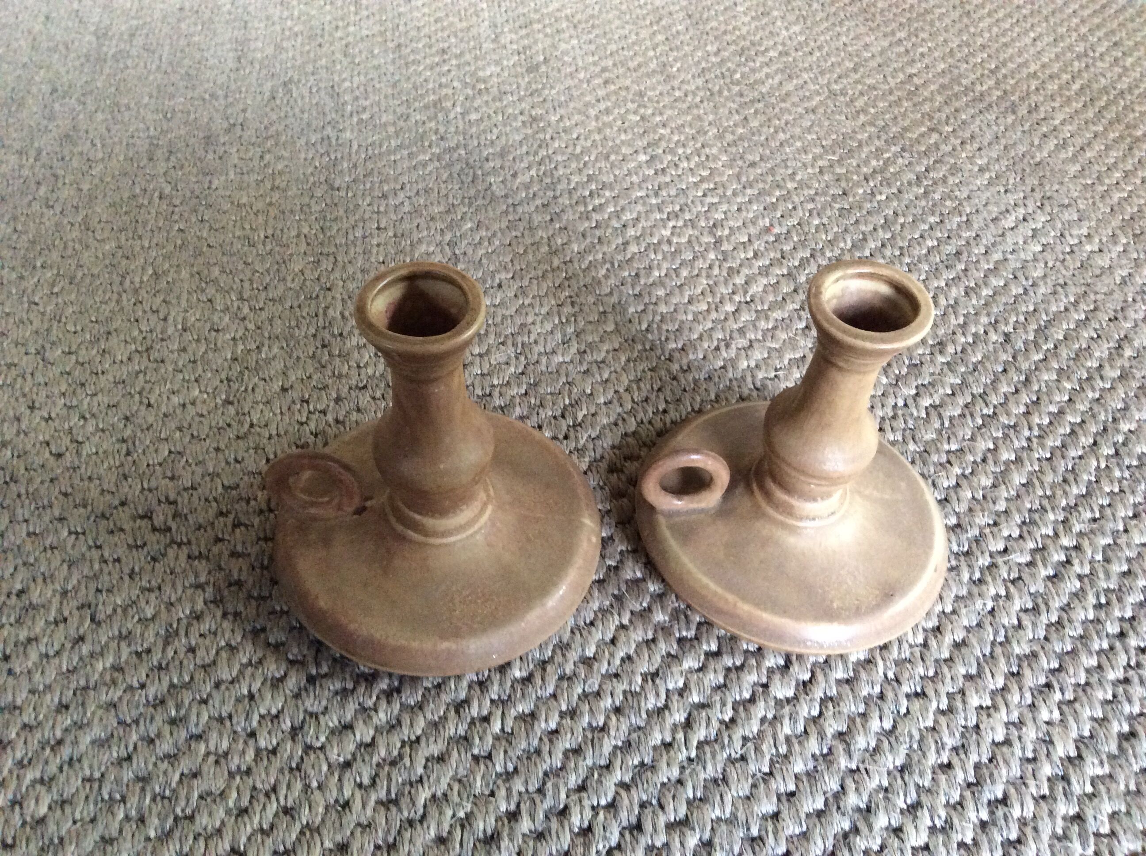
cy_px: 428
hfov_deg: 56.9
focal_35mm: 32
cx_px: 573
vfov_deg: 44.1
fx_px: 1058
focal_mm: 3.3
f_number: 2.4
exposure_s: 1/25
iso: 250
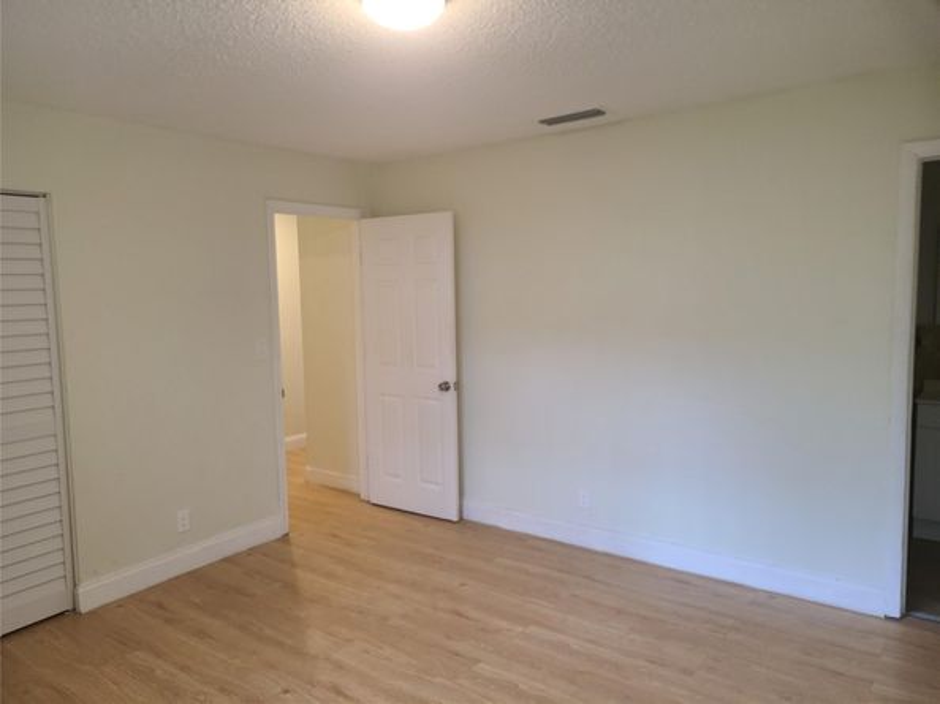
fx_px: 706
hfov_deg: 67.3
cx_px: 470
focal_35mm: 26
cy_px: 352
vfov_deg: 53.0
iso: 125
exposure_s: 1/60
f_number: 1.8
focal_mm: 5.4
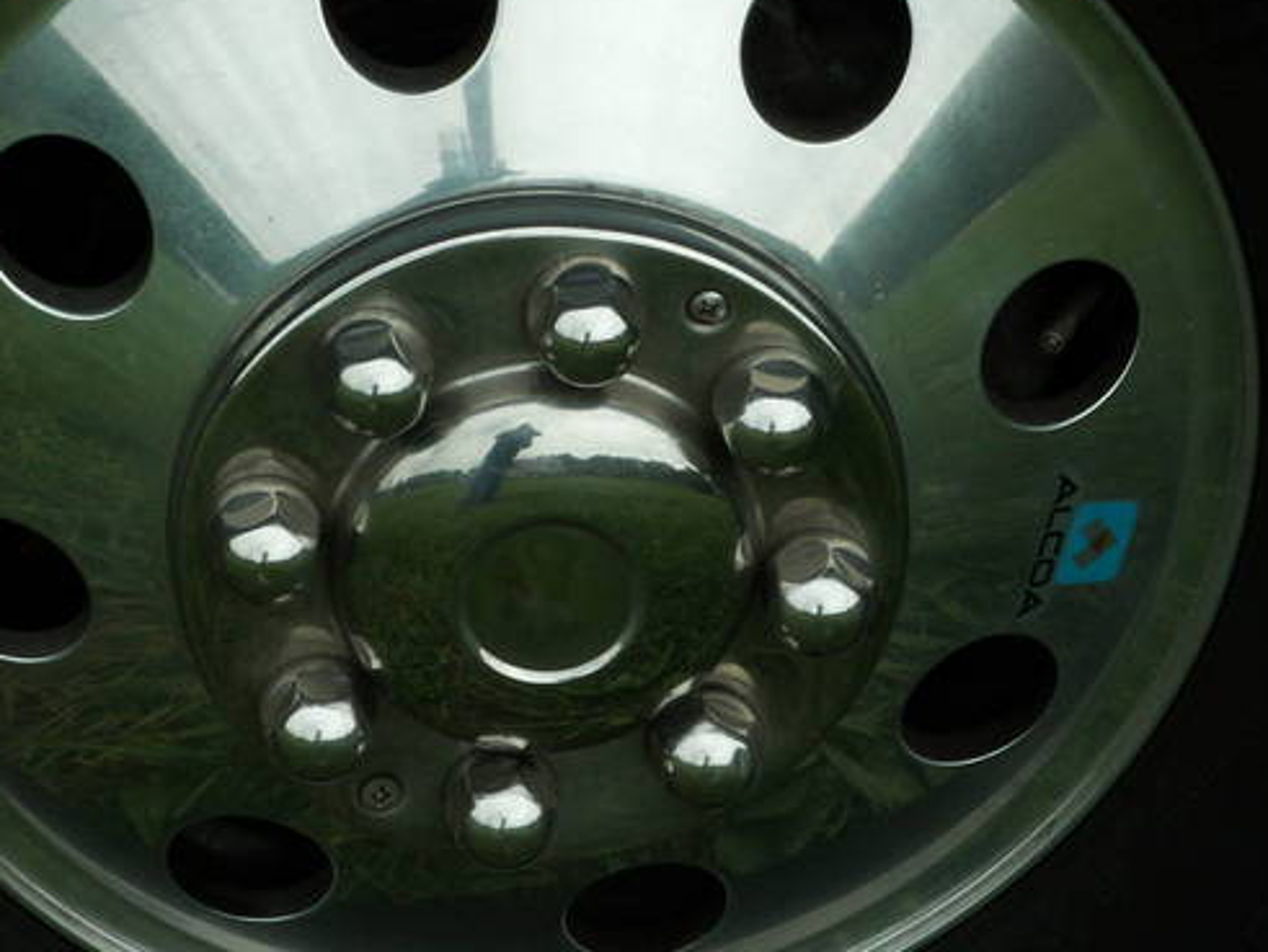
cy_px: 436
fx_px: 7735
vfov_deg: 7.0
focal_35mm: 211
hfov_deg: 9.4
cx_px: 488
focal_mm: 20.85
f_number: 7.1
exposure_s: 1/125
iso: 50
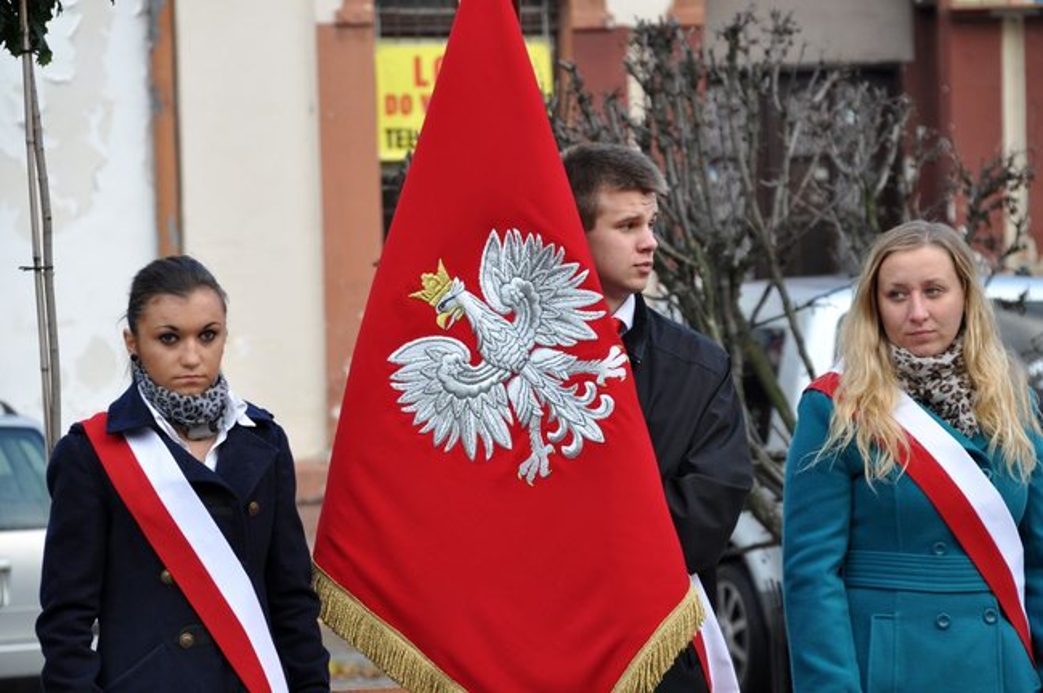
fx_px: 6729
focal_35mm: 232
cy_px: 346
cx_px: 522
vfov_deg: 5.9
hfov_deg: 8.9
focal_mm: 155
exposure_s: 1/80
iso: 320
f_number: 8
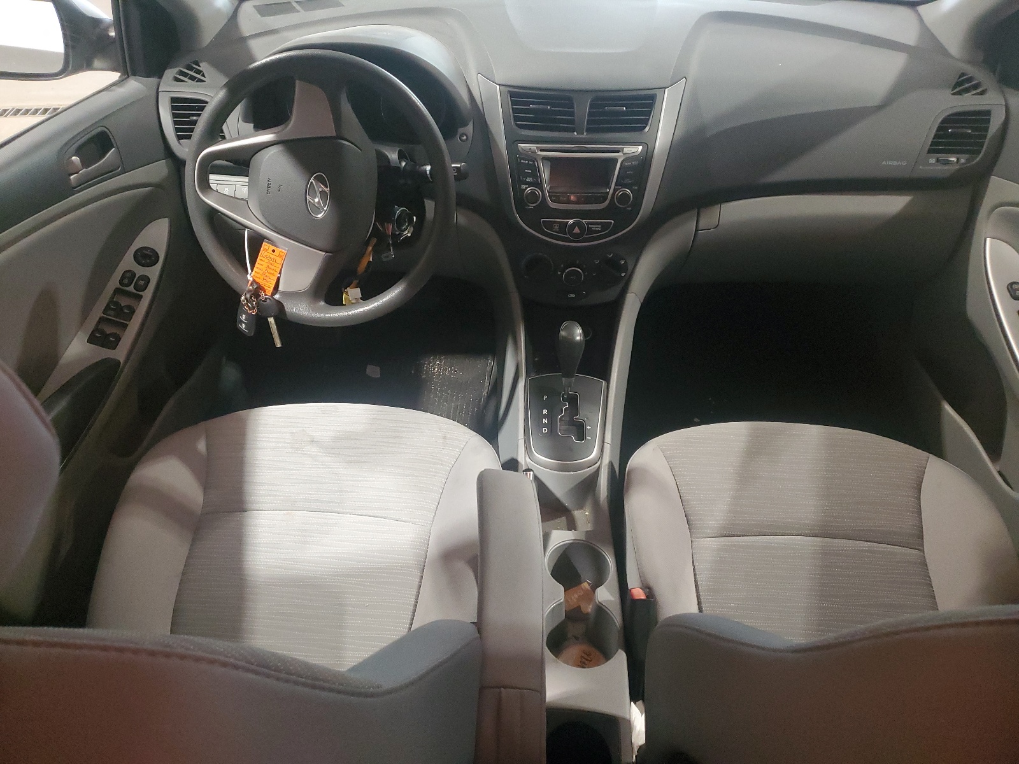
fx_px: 765
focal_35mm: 26
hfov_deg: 67.3
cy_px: 382
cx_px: 510
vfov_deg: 53.1
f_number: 1.5
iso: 395
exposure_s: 1/60.2
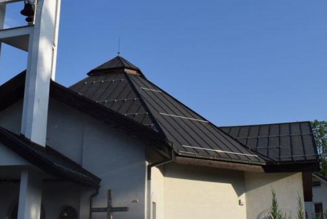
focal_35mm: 52
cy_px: 81
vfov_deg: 25.9
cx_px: 110
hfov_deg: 37.8
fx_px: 472
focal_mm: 18
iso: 200
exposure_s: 1/320
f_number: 9
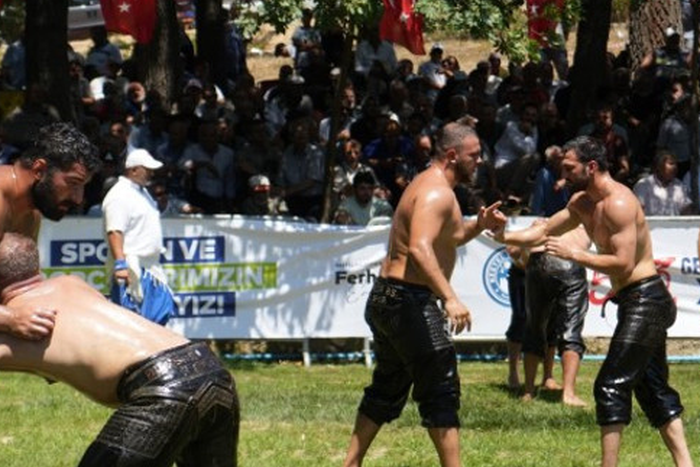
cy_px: 352
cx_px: 191
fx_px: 3248
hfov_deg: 12.3
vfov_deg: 8.2
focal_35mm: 167
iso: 320
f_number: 4
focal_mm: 70
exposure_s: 1/2500
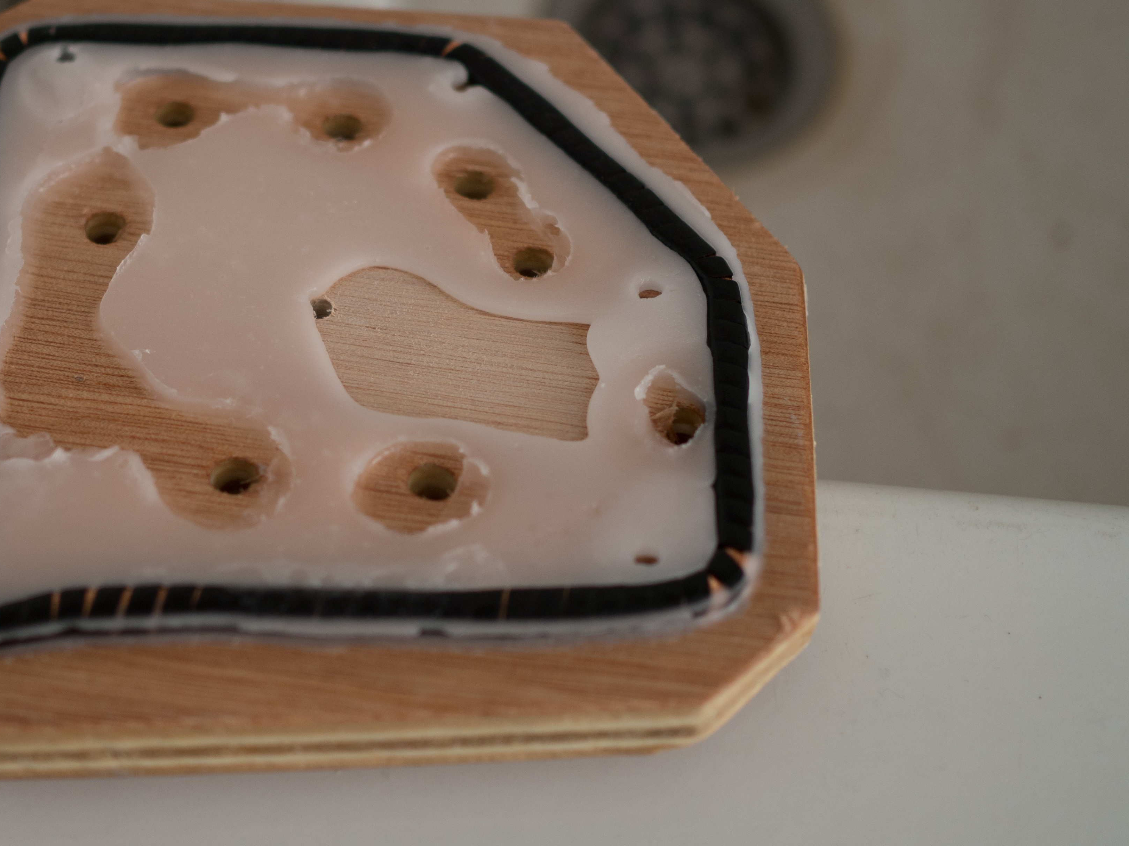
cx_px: 329
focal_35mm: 71
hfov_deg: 27.1
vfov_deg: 20.7
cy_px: 331
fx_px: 2316
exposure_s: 1/125
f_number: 1.8
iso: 200
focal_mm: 25
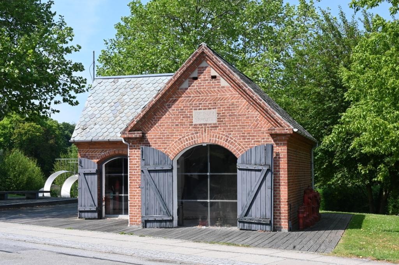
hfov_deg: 40.4
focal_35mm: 49
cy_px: 132
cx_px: 200
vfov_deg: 27.5
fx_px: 543
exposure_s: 1/640
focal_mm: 49
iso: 640
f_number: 13
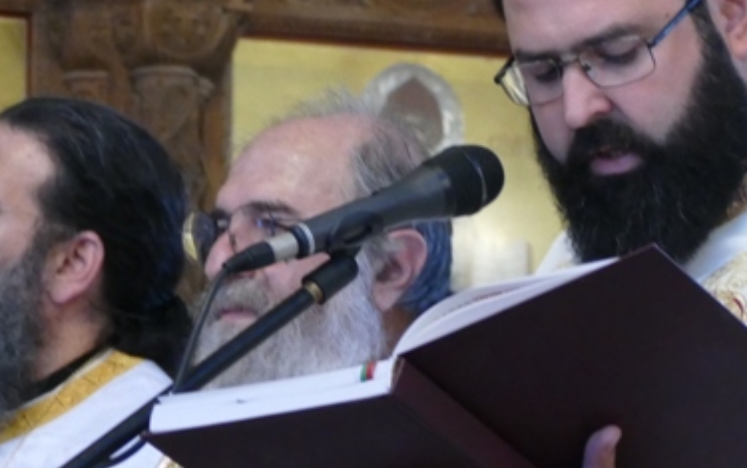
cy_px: 119
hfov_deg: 7.2
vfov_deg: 4.5
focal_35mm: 292
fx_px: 5949
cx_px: 574
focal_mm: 40.84
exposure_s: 1/80
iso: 1250
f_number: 3.9
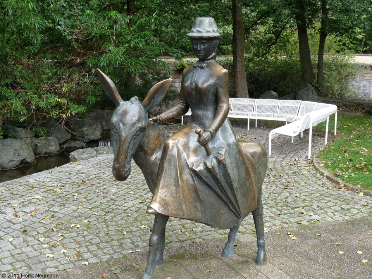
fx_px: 462
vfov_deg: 33.6
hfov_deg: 43.9
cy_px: 140
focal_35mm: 43
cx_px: 186
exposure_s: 1/100
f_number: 3.2
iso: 100
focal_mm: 5.4
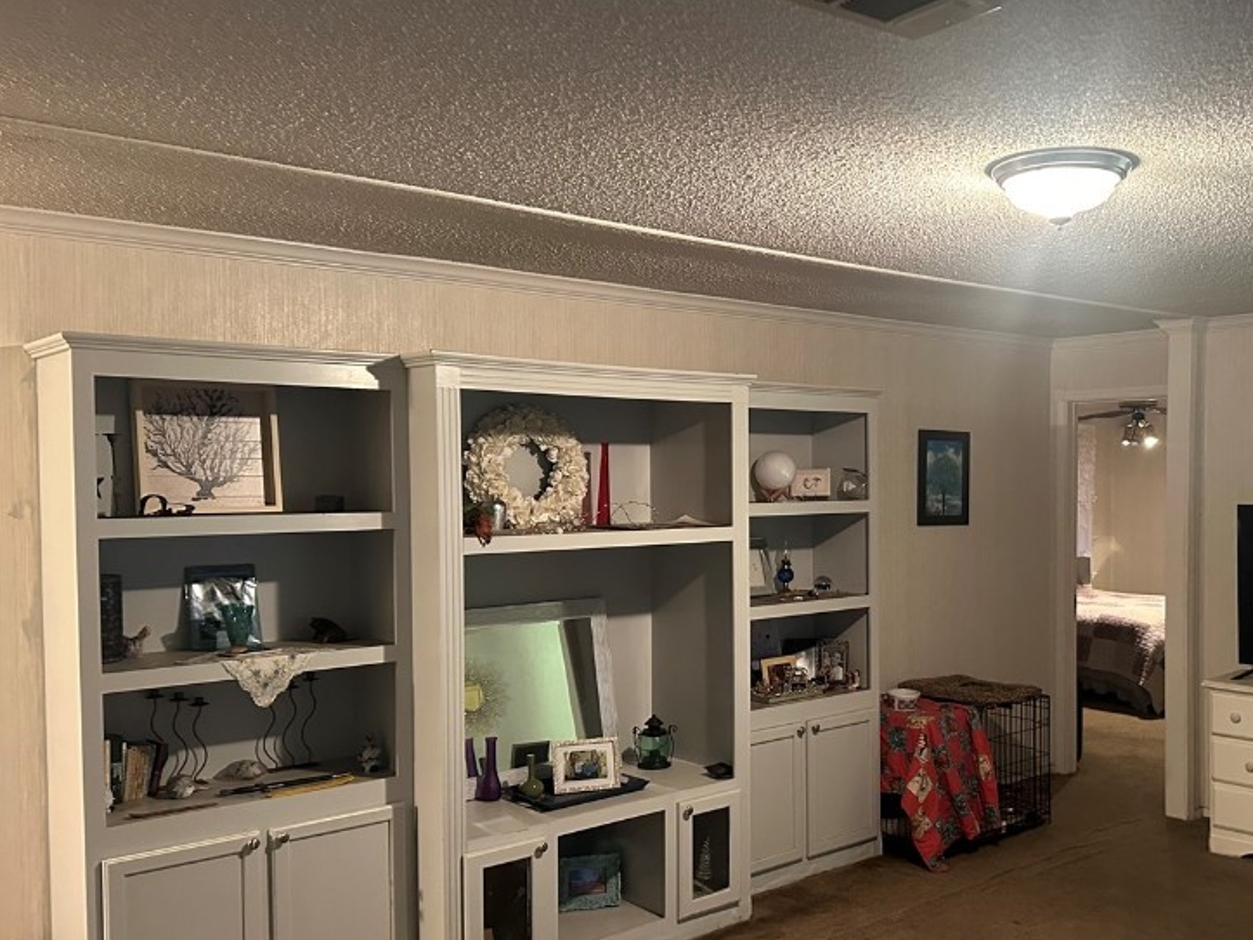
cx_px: 835
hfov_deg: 52.9
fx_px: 1230
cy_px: 508
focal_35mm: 34
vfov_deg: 41.7
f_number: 1.78
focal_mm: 6.86
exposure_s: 1/40
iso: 800
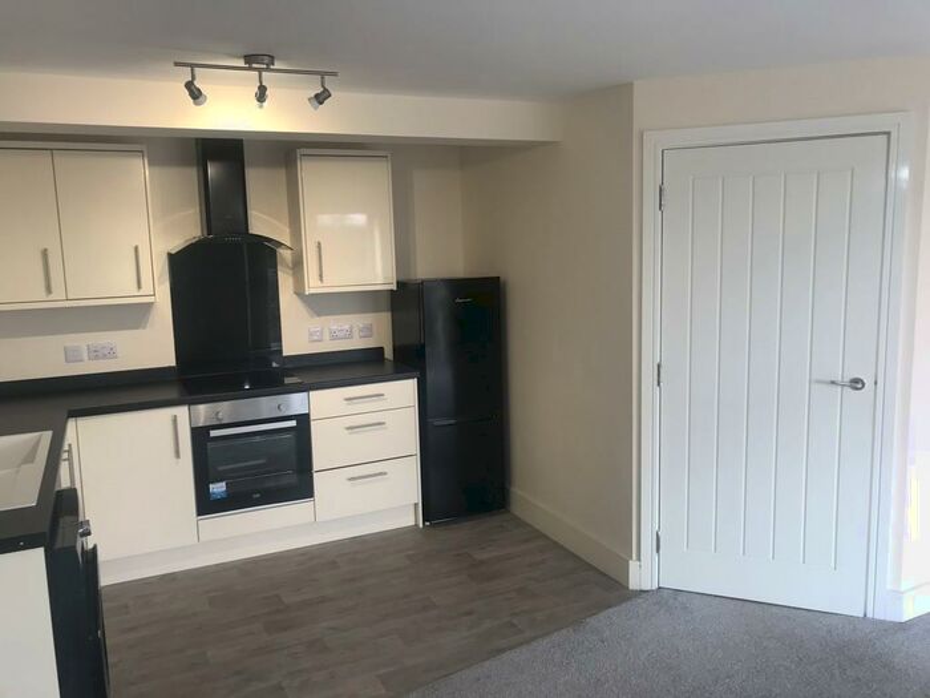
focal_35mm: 28
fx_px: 752
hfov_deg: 63.4
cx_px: 465
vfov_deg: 49.7
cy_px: 349
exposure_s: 1/50
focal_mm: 3.99
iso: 25
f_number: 1.8
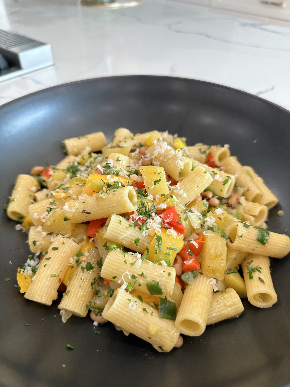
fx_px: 268
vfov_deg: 71.6
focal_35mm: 24
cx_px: 145
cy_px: 194
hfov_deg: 56.8
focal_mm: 6.86
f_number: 1.78
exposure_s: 1/120
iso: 80
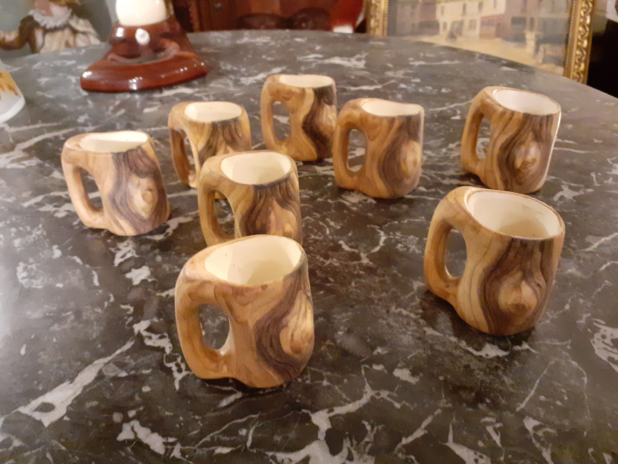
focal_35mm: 27
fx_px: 482
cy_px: 232
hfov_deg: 65.3
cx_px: 309
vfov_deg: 51.4
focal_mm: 3.6
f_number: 1.9
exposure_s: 1/20
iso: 640
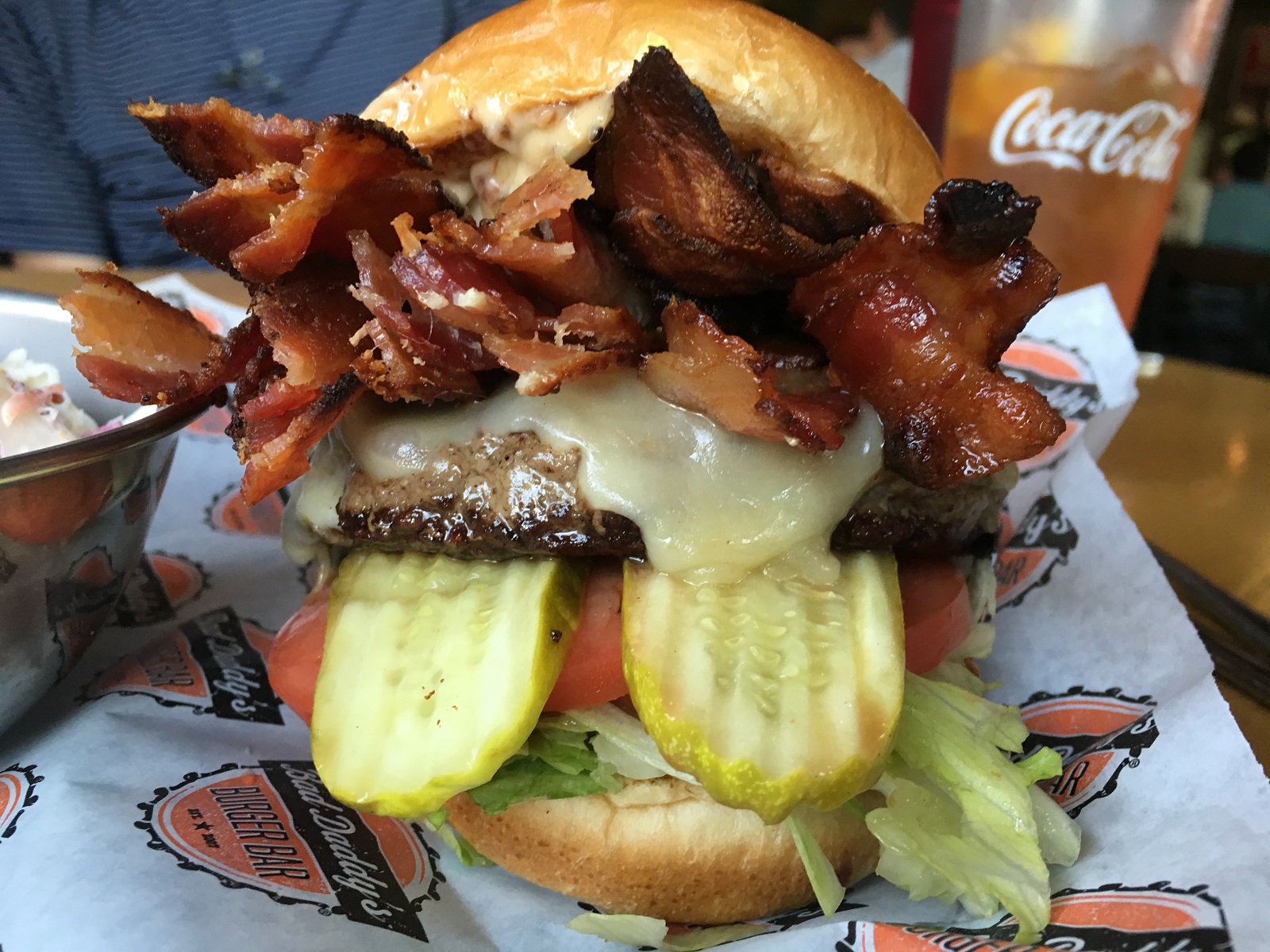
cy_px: 476
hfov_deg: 61.7
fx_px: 1064
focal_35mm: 29
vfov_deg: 48.2
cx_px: 635
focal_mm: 4.15
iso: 40
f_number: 2.2
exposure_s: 1/30
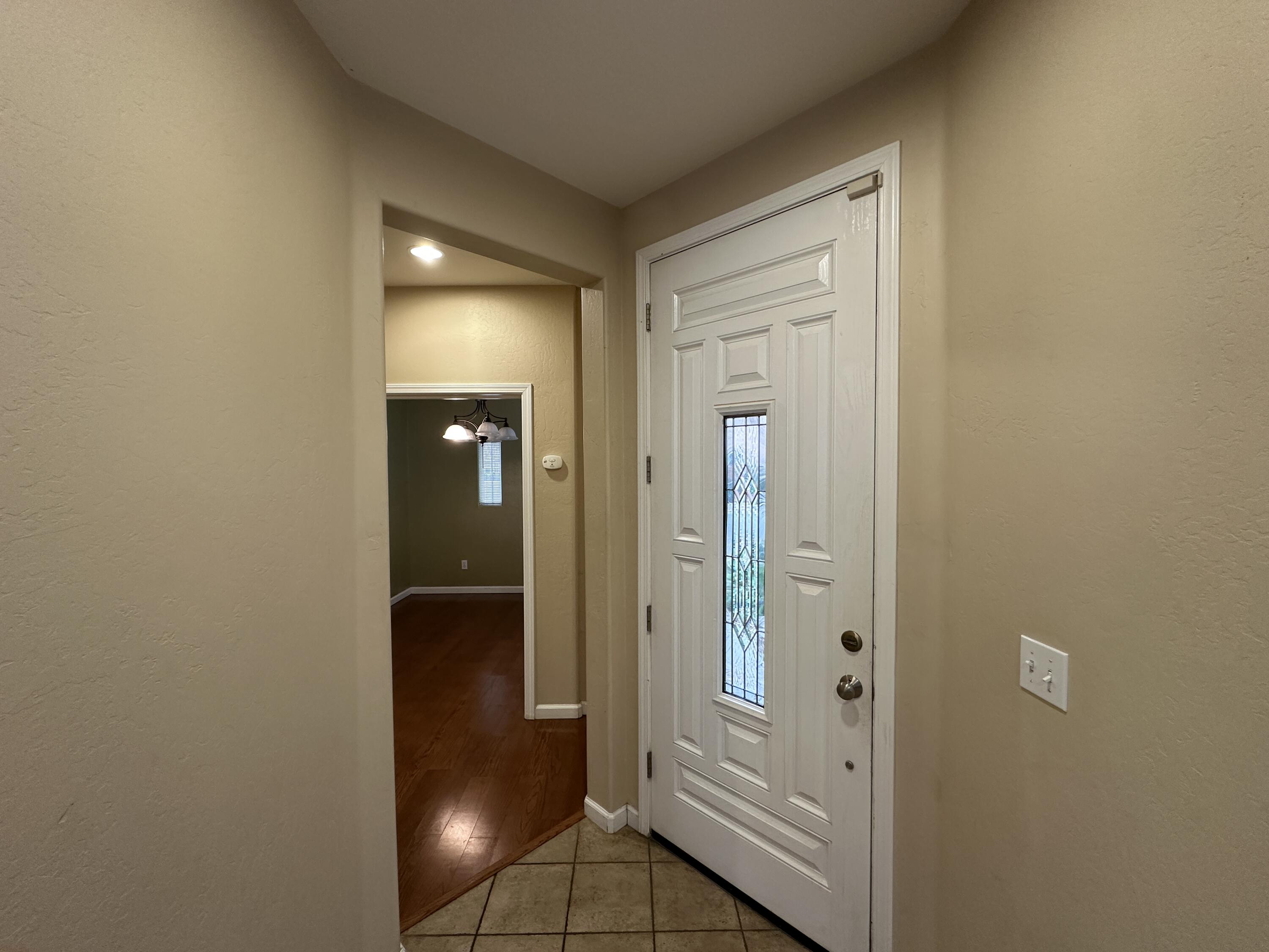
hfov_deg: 102.1
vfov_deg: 85.7
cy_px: 476
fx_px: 513
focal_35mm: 14
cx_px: 634
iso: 160
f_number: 2.2
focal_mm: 2.22
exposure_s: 1/60
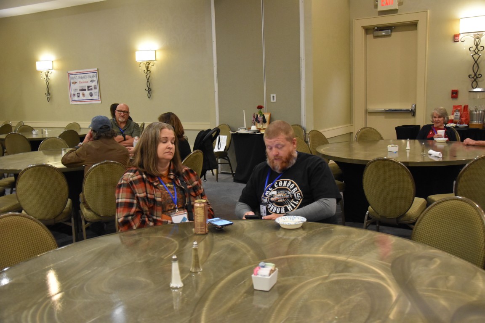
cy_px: 162
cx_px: 242
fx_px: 485
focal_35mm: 36
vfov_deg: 36.9
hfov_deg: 53.1
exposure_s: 1/60
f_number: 3.8
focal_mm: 24
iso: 2800
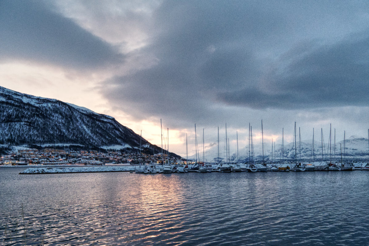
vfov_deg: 37.9
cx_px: 184
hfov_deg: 54.4
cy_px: 123
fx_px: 359
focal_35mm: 35
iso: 3200
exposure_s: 1/125
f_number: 5
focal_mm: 23.4
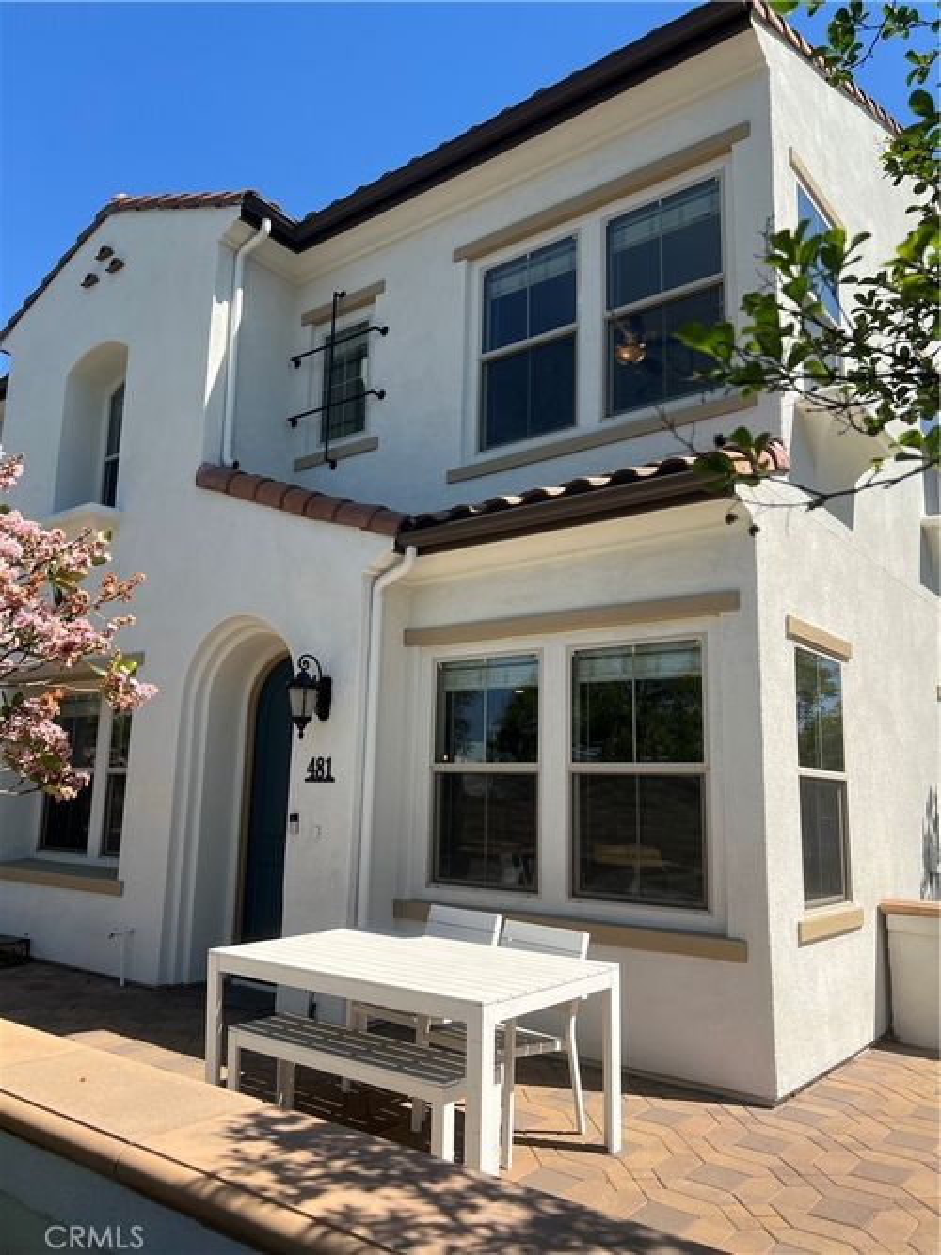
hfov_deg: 53.0
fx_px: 943
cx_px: 470
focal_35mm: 26
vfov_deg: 67.3
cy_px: 628
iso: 50
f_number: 1.5
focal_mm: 5.7
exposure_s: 1/3571
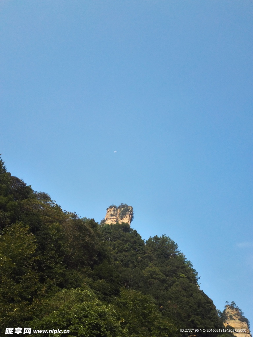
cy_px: 168
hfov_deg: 48.2
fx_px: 283
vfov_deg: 61.7
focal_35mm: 29
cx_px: 126
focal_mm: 3.8
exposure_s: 1/1168
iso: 80
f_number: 2
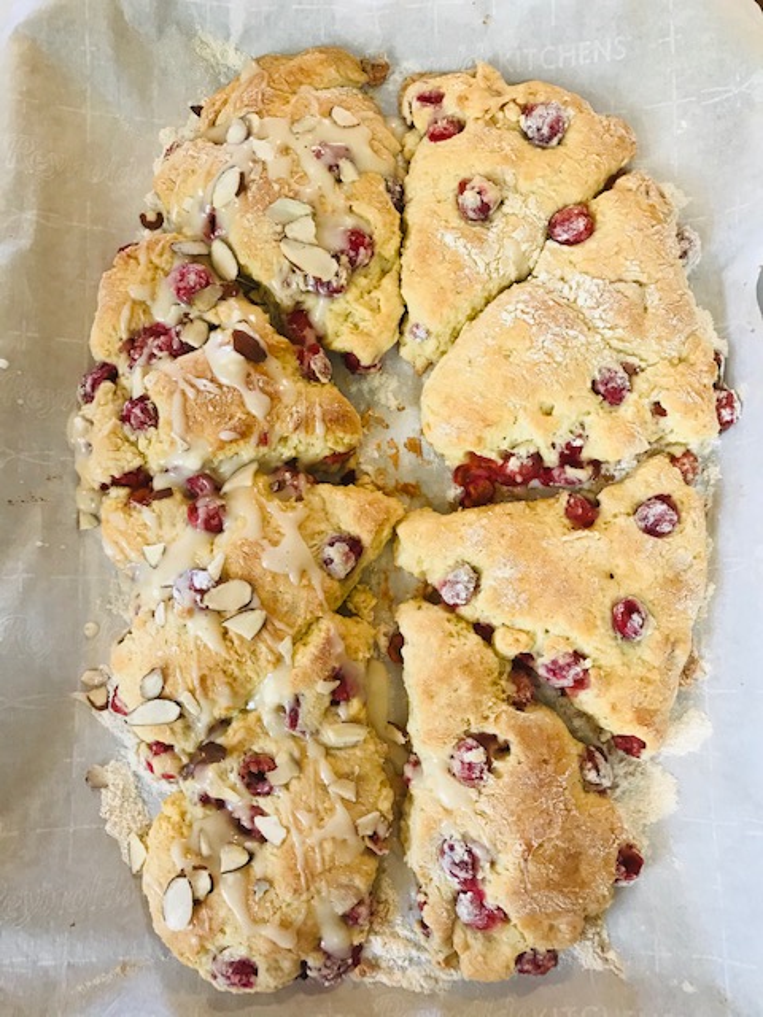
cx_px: 382
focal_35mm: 28
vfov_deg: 63.4
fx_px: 823
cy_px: 508
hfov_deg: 49.7
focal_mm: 3.99
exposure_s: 1/17
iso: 40
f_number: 1.8
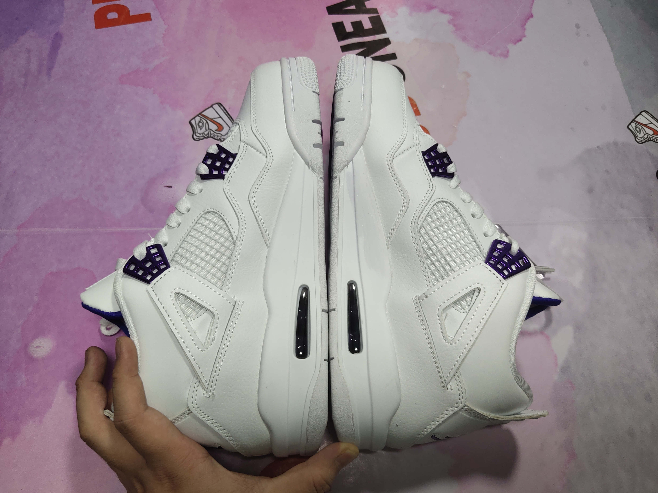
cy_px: 246
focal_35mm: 30
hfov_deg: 60.0
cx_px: 329
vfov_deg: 46.8
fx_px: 570
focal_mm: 4.35
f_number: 1.79
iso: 50
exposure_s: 1/110
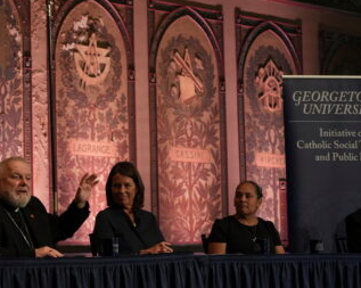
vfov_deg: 11.0
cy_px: 106
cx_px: 40
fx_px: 1494
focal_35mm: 140
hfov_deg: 13.7
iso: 1600
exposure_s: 1/160
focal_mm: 70
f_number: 4
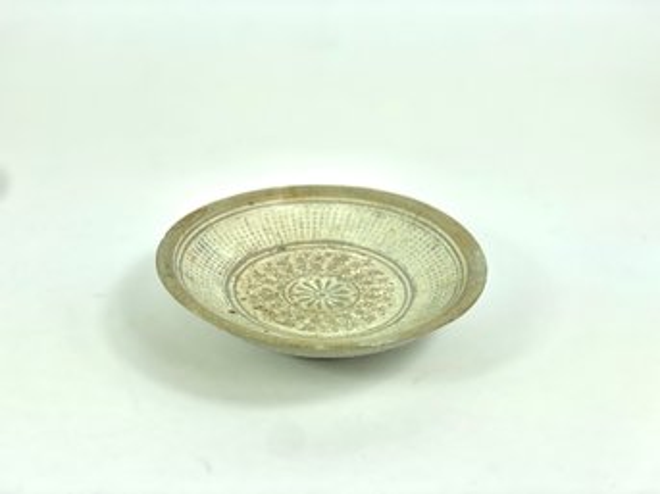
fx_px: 991
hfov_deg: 36.8
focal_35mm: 52
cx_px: 330
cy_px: 247
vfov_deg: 28.0
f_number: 2
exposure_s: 1/318
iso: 20
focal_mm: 6
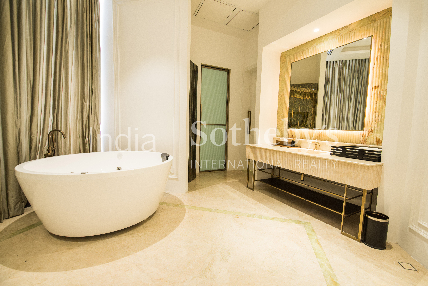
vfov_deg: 77.4
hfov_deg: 100.4
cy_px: 143
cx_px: 214
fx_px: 178
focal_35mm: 15
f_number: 4
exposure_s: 1/20
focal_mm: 15
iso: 500
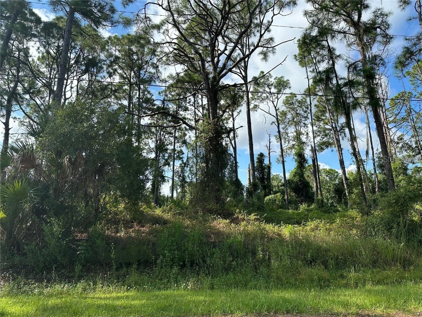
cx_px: 211
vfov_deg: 56.8
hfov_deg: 71.6
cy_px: 158
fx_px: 293
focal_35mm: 24
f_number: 1.78
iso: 80
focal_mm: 6.86
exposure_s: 1/2882
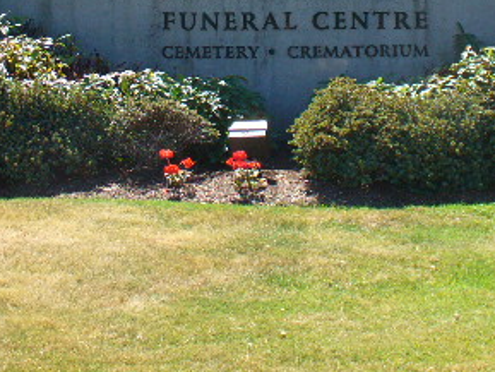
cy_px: -22
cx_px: 274
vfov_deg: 17.5
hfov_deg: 23.8
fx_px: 1173
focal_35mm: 82
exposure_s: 1/500
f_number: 2.8
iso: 80
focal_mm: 6.1
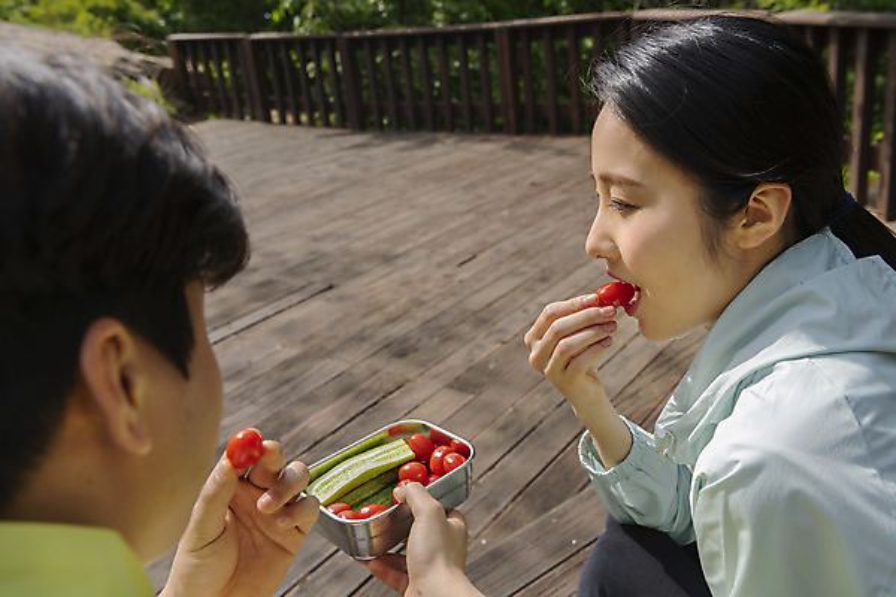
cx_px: 448
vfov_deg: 38.9
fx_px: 846
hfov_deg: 55.8
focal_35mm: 34
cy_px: 298
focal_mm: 34
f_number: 7.1
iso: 100
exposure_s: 1/125
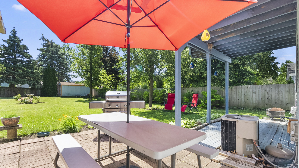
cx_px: 152
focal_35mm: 16
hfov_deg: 99.4
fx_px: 127
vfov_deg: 66.9
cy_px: 93
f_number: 9
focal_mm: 10
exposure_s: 1/30
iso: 500
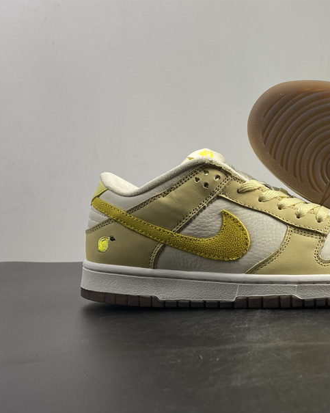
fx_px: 513
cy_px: 208
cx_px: 316
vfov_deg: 43.8
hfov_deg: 33.2
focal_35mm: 42
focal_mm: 4.25
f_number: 1.8
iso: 64
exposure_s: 1/100
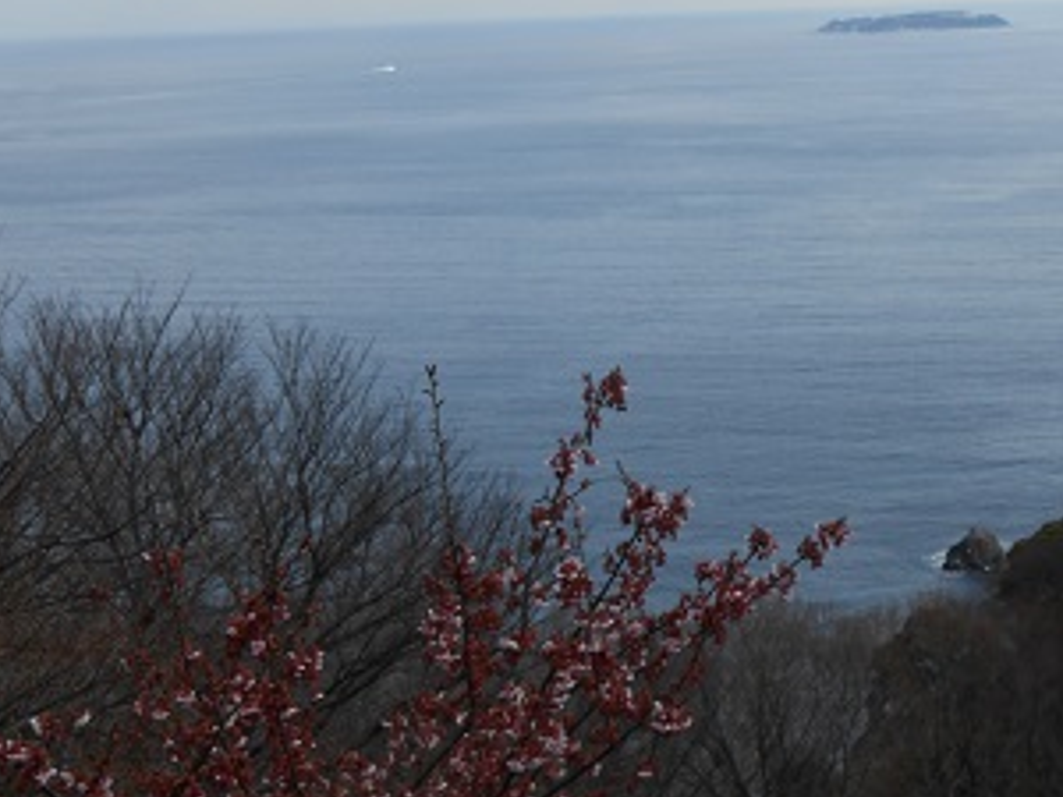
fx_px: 2641
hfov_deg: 22.7
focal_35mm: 86
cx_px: 469
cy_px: 227
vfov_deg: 17.1
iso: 80
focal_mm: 10
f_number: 5.2
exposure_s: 1/640
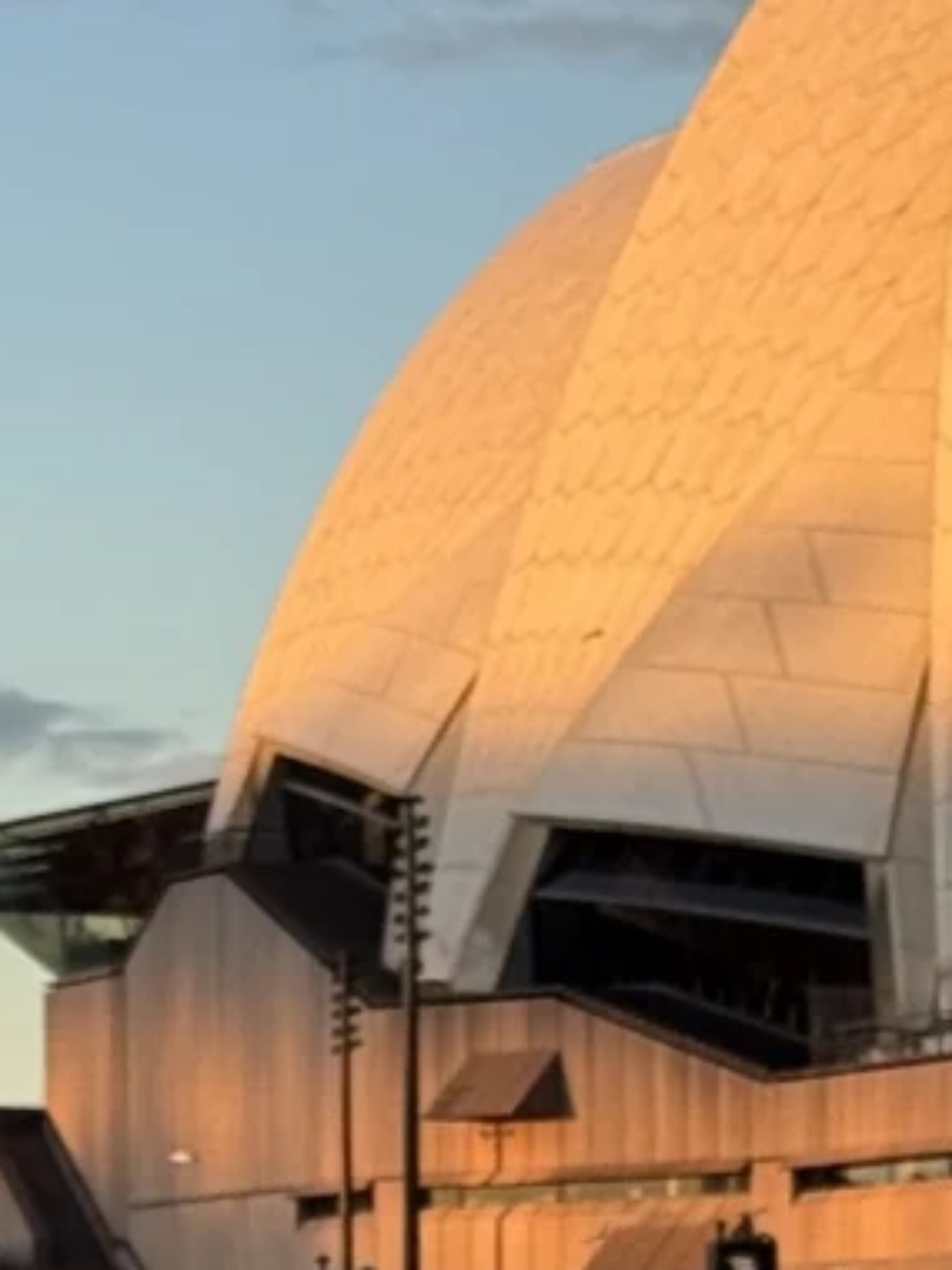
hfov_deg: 8.2
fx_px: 6674
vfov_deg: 10.4
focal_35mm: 182
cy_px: 2112
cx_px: 648
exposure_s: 1/822
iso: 64
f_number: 1.78
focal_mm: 6.76
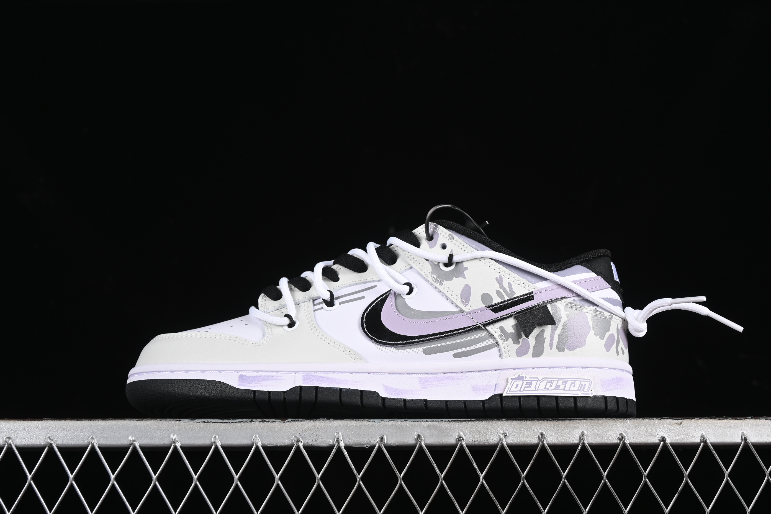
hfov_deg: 28.1
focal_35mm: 72
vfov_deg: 18.9
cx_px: 386
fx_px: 1542
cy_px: 257
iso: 160
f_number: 7.1
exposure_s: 1/160
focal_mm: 48
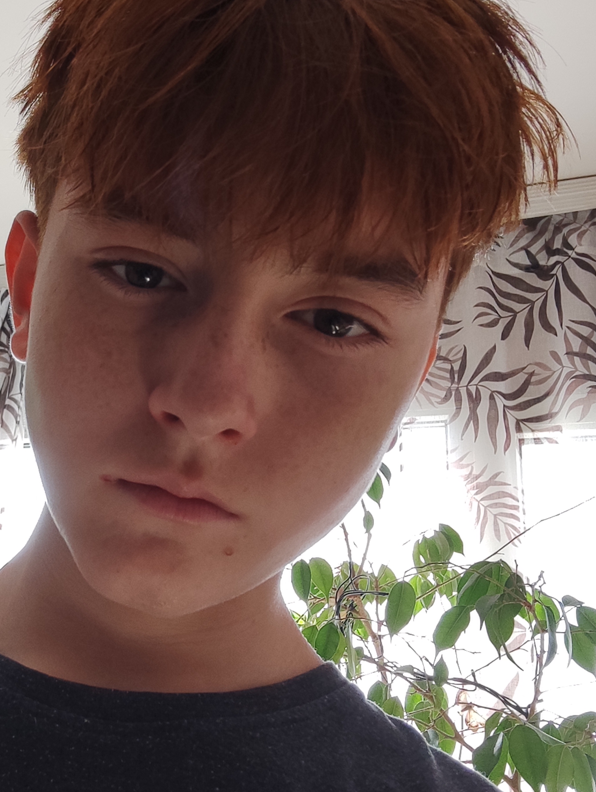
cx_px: 105
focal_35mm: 34
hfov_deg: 39.9
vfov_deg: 53.9
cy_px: 383
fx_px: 779
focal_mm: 3.49
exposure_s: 1/210
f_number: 2.45
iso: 50
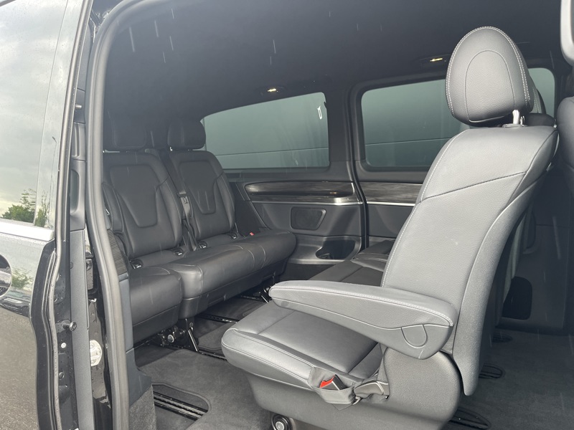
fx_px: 431
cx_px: 287
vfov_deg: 53.1
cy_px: 215
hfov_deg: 67.3
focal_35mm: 26
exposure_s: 1/121
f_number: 1.6
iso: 125
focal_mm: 5.1
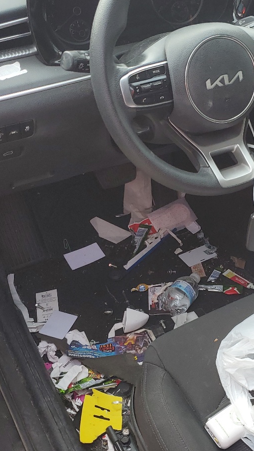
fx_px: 598
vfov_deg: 41.3
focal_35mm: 50
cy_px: 228
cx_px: 195
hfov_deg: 23.7
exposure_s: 1/137
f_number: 1.5
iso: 50
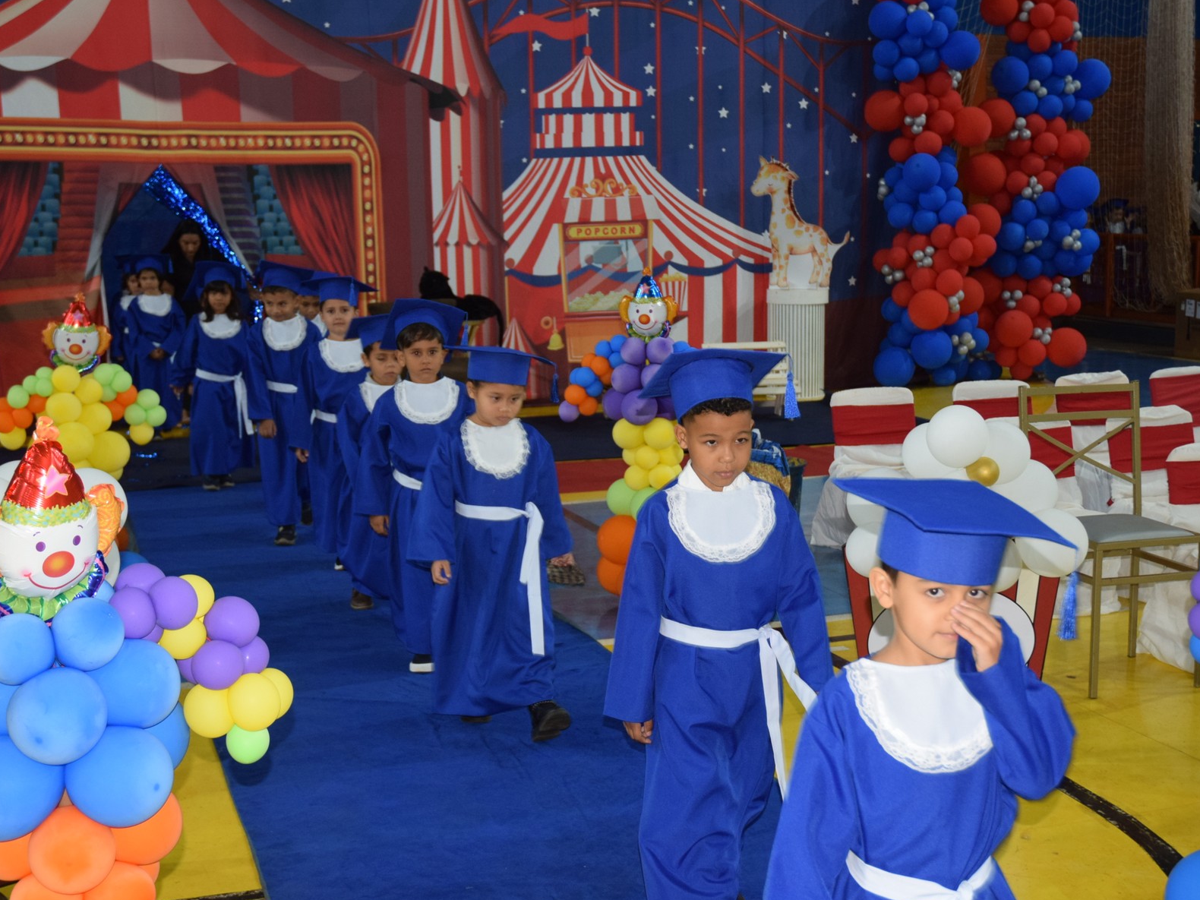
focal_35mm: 48
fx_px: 1648
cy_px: 453
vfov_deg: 30.5
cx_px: 578
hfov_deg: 40.0
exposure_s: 1/60
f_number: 3.8
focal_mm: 29
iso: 1100
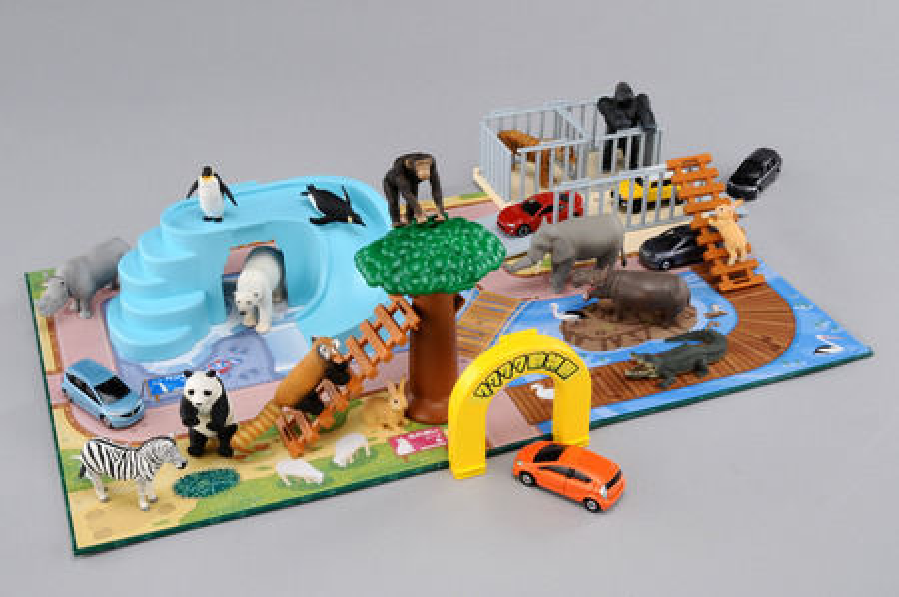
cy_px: 298
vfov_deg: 28.0
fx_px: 1197
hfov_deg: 41.2
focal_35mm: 48
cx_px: 450
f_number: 25
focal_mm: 32
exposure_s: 1/4
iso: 200
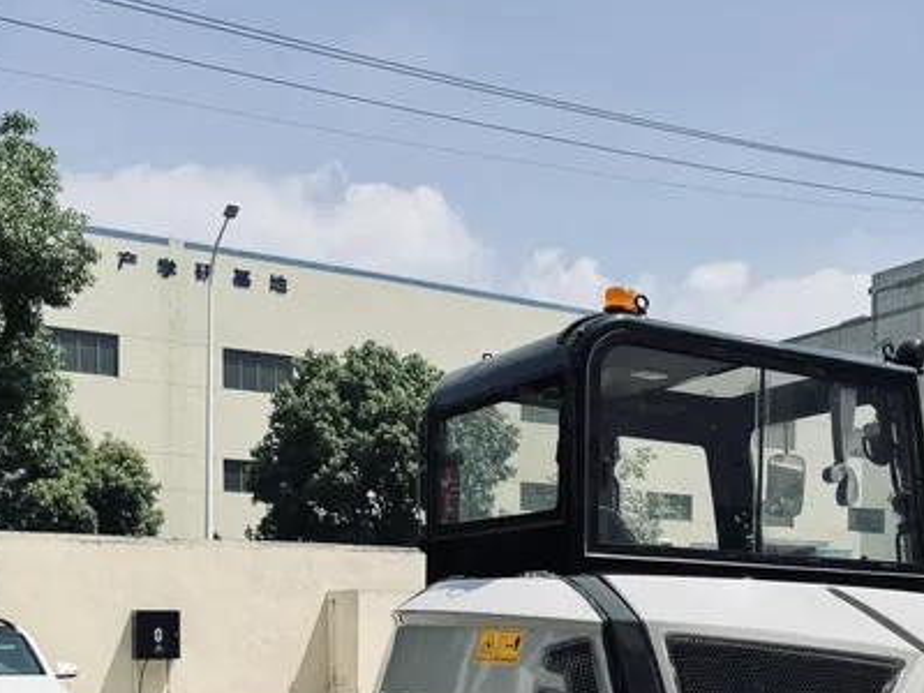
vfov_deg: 29.0
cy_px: 635
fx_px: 1281
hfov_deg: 38.0
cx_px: 760
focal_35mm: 48
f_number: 1.78
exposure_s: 1/3802
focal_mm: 6.76
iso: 80
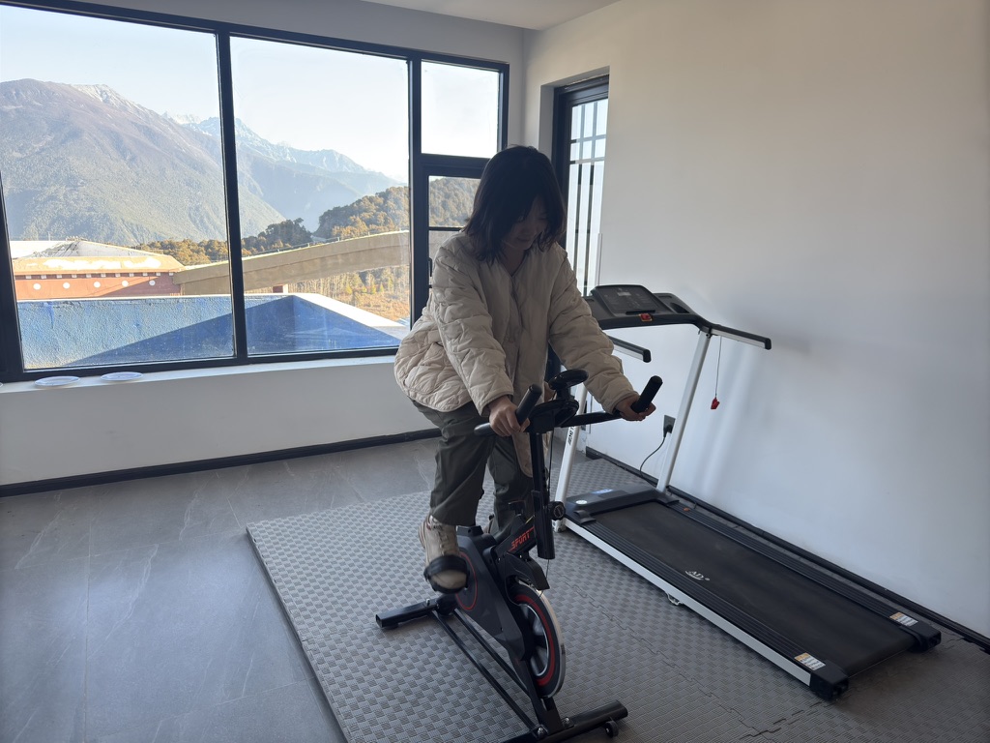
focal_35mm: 24
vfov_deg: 56.8
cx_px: 495
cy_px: 372
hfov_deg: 71.6
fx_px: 686
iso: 160
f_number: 1.78
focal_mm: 6.76
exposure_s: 1/190
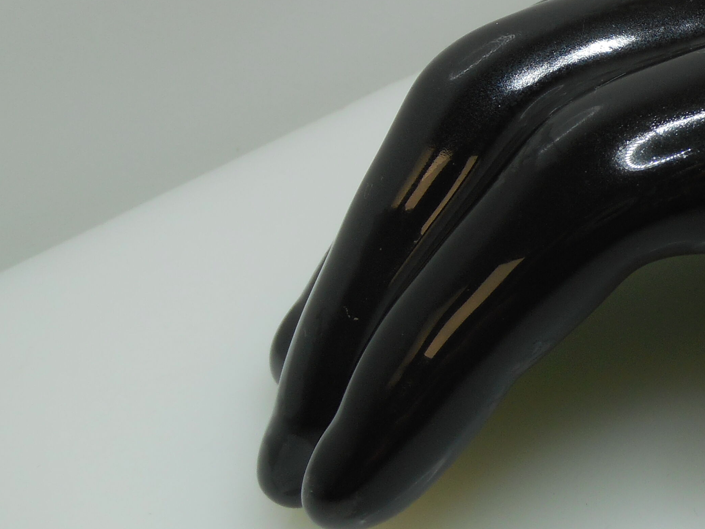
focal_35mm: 62
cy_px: 65
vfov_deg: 23.1
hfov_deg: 28.0
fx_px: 1263
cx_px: 808
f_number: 3.5
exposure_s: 1/60
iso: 80
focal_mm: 4.5
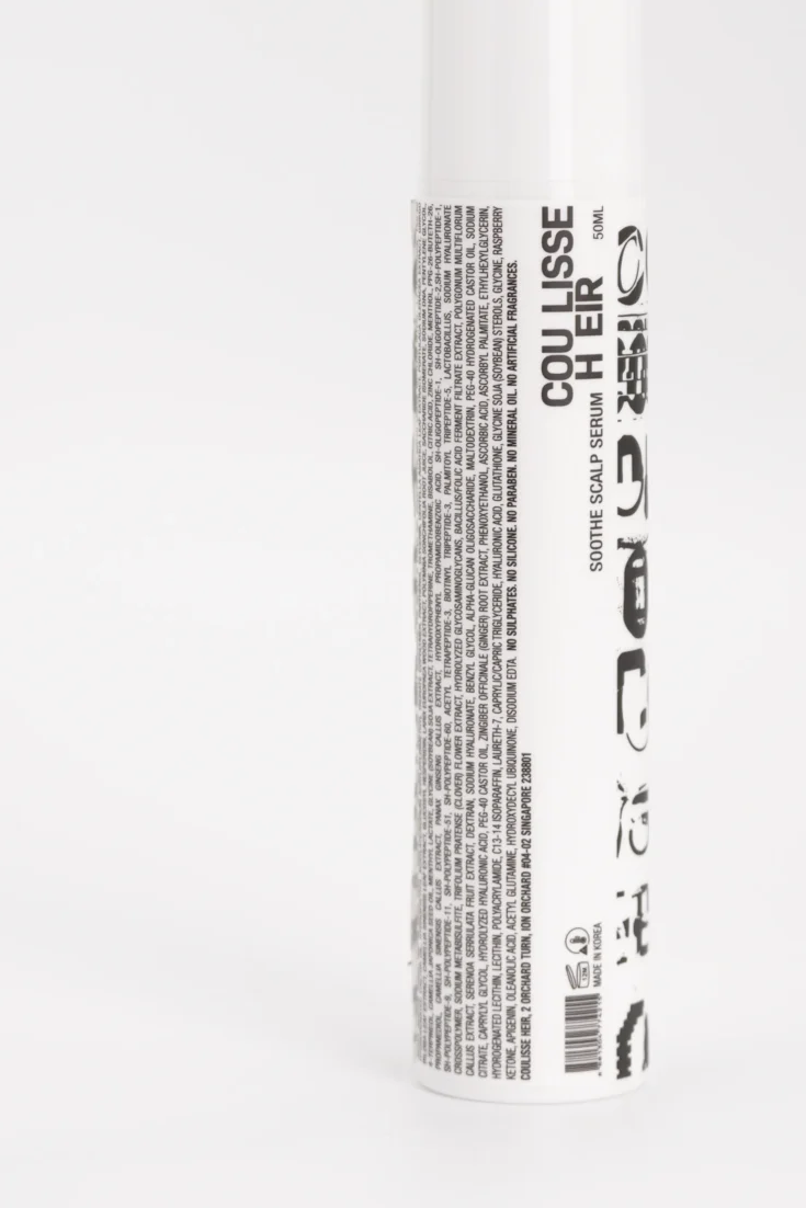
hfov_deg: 9.0
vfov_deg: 13.4
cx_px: 514
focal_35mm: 153
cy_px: 322
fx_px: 5124
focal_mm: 43.8
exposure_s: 1/200
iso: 100
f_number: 2.8
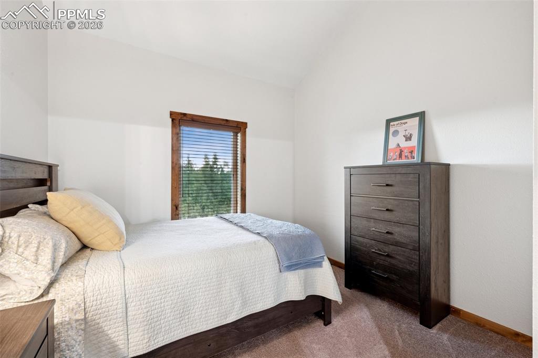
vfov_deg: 77.3
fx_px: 224
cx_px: 269
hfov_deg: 100.4
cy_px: 179
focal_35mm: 15
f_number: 11
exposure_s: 6
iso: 100
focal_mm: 15
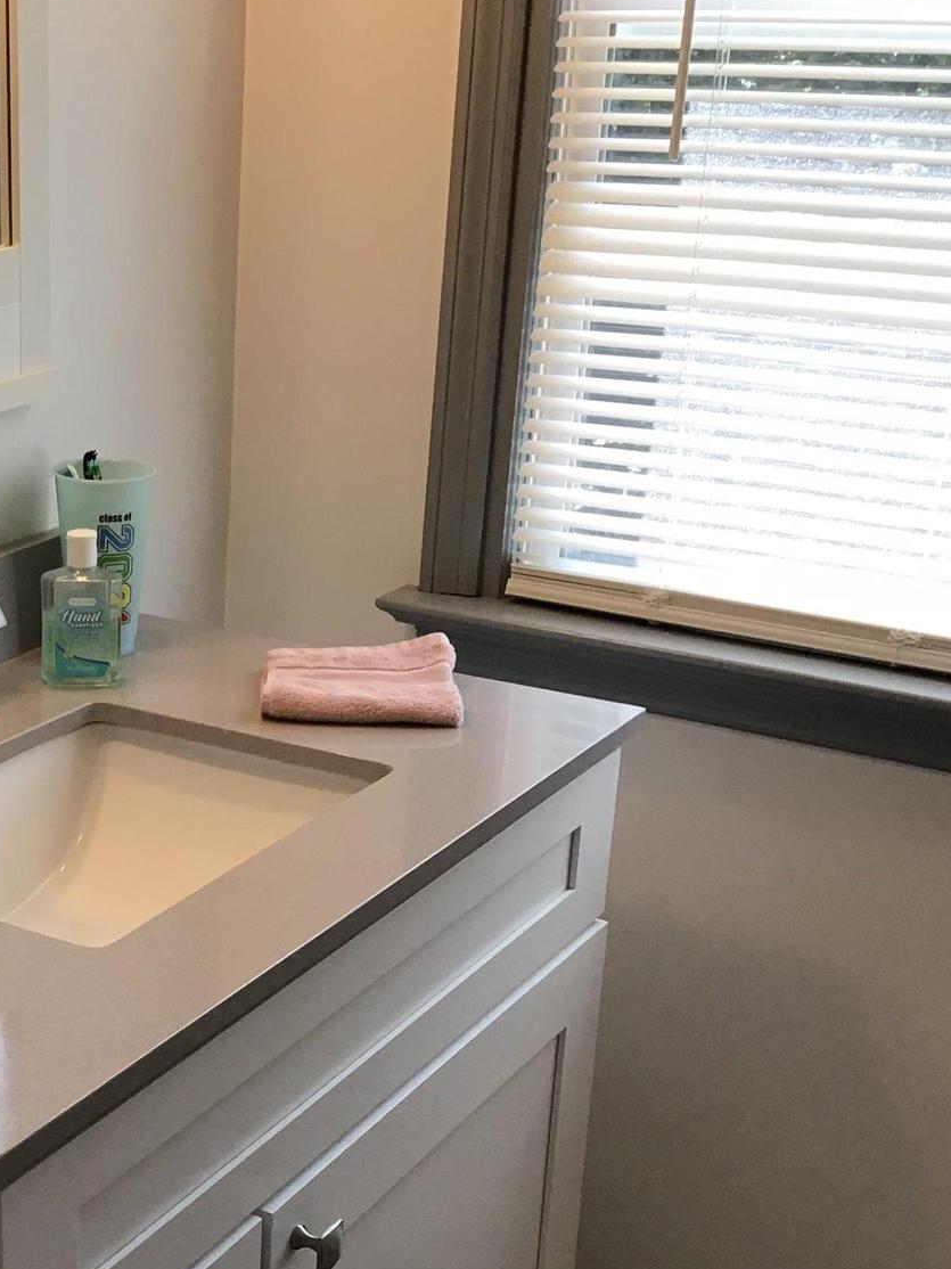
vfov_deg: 33.4
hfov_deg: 24.7
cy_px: 867
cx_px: 49
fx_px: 2089
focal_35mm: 57
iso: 32
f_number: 2.4
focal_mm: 3.3
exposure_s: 1/40
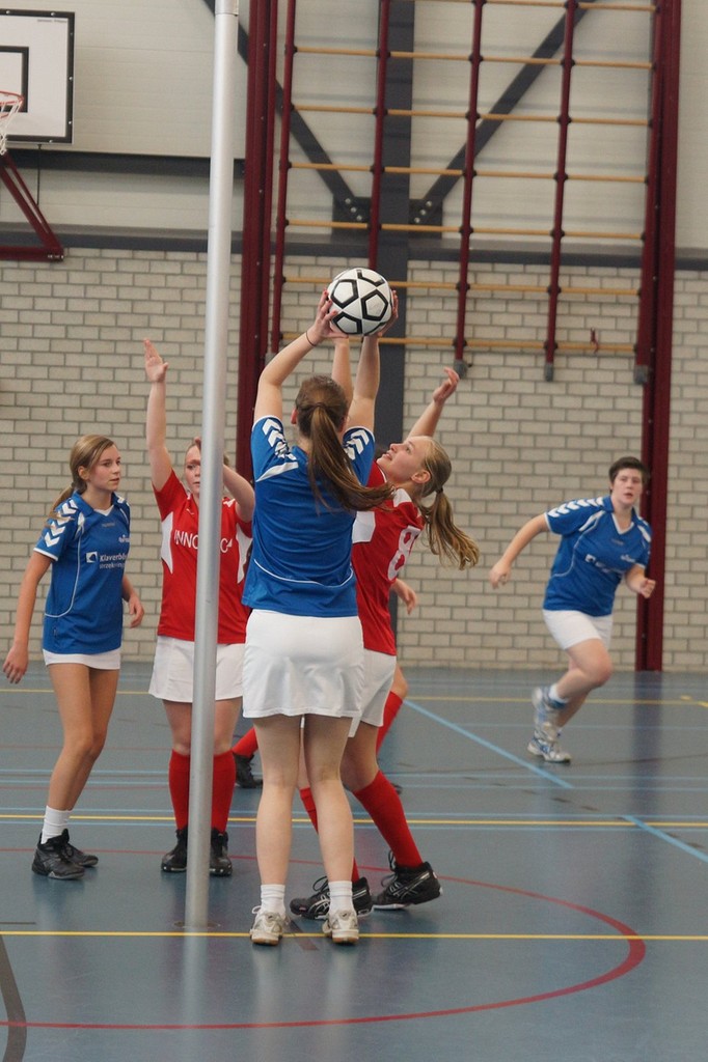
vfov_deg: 27.0
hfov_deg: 18.2
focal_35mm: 75
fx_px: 2214
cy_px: 531
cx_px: 354
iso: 800
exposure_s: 1/250
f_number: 2.8
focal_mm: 50
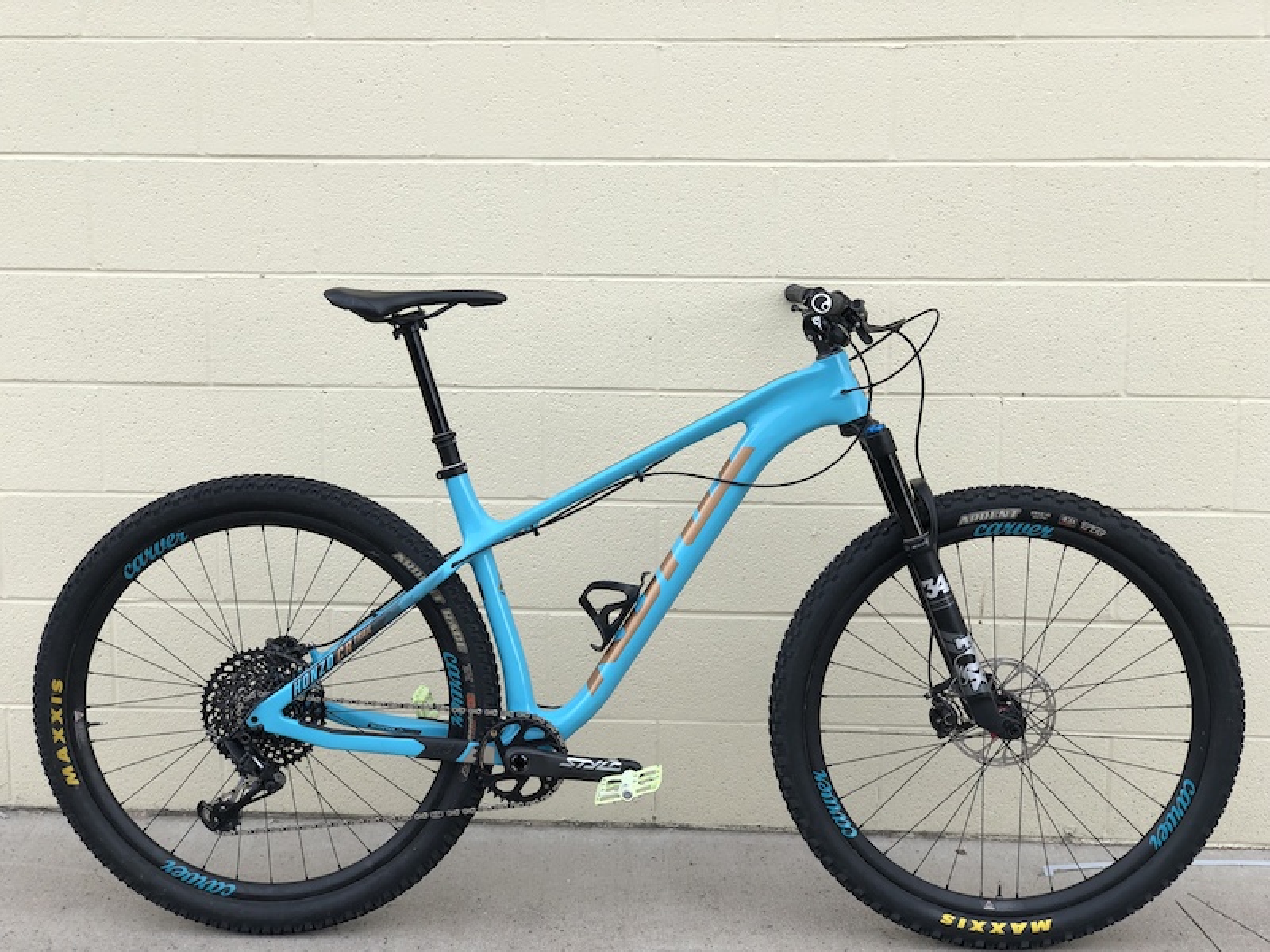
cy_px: 476
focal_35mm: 52
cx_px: 635
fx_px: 1908
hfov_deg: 36.8
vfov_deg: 28.0
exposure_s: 1/222
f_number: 2.4
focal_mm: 6
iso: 16
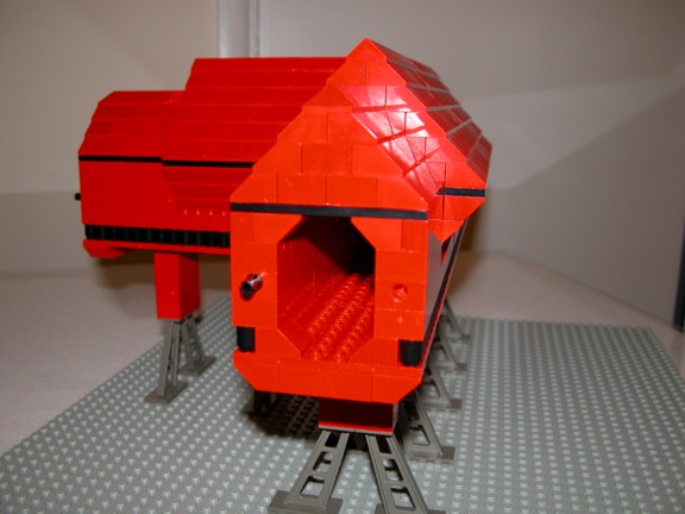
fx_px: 673
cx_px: 342
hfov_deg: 54.0
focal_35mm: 34
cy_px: 257
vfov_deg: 41.8
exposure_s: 1/60
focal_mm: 8.9
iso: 100
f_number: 2.8
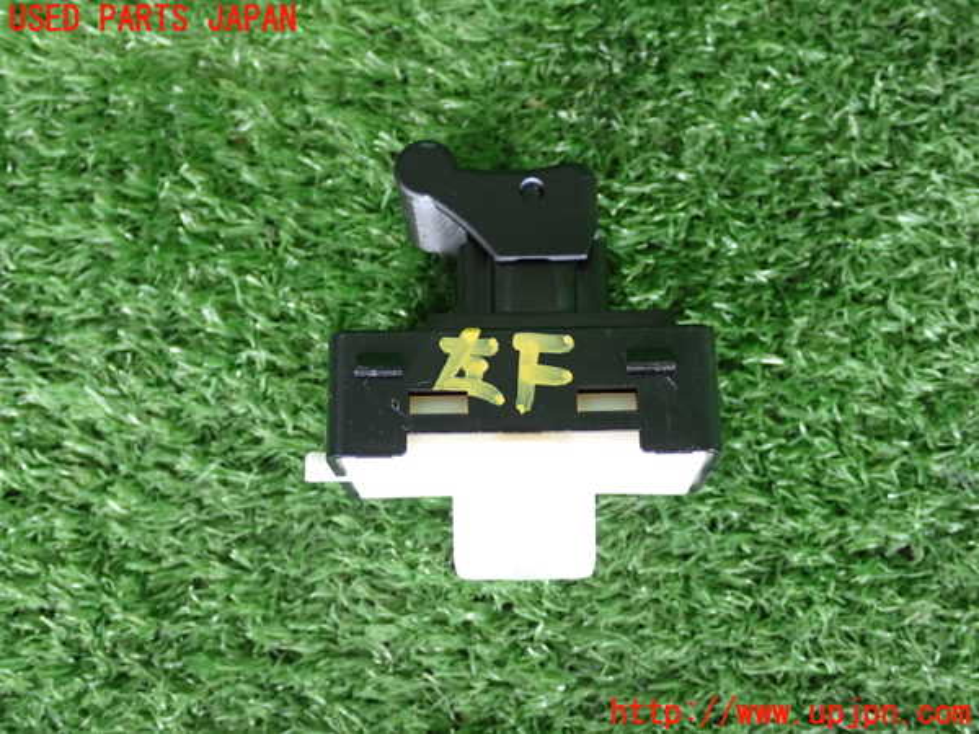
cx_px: 490
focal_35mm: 50
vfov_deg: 29.1
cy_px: 367
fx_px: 1414
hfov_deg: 38.2
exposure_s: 1/40
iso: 800
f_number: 3.2
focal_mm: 9.01
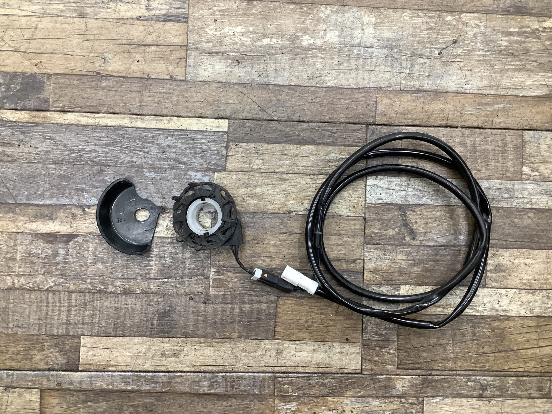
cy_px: 207
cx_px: 276
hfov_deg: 58.3
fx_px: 494
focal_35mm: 31
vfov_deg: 45.5
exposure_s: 1/60
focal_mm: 3.3
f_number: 2.4
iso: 160
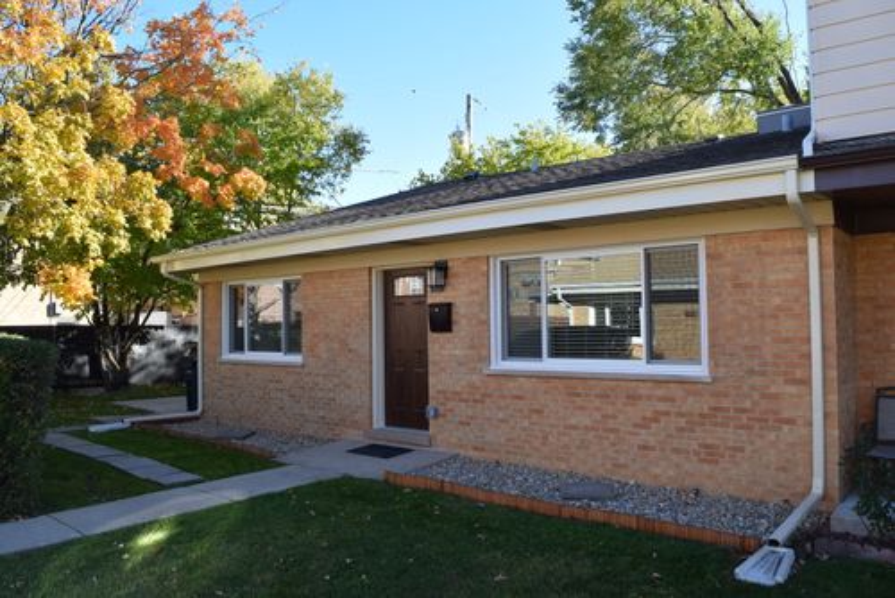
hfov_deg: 67.4
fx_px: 672
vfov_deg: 48.0
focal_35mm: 27
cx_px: 448
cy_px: 299
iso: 360
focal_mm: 18
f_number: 8
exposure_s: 1/250
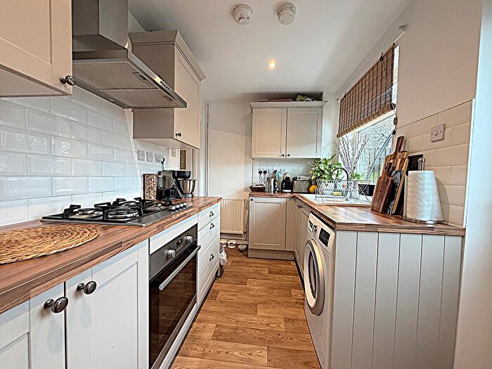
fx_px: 199
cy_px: 184
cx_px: 246
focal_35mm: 14
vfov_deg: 85.7
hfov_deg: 102.1
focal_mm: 2.22
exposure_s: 1/121
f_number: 2.2
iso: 320
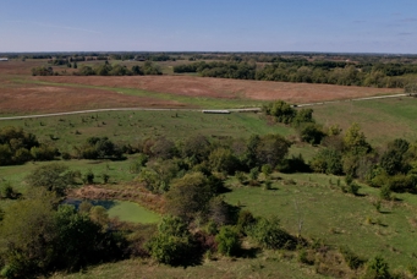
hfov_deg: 63.6
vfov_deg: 45.0
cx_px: 207
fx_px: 336
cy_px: 147
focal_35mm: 29
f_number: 2.8
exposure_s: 1/100
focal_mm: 8.38
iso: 100
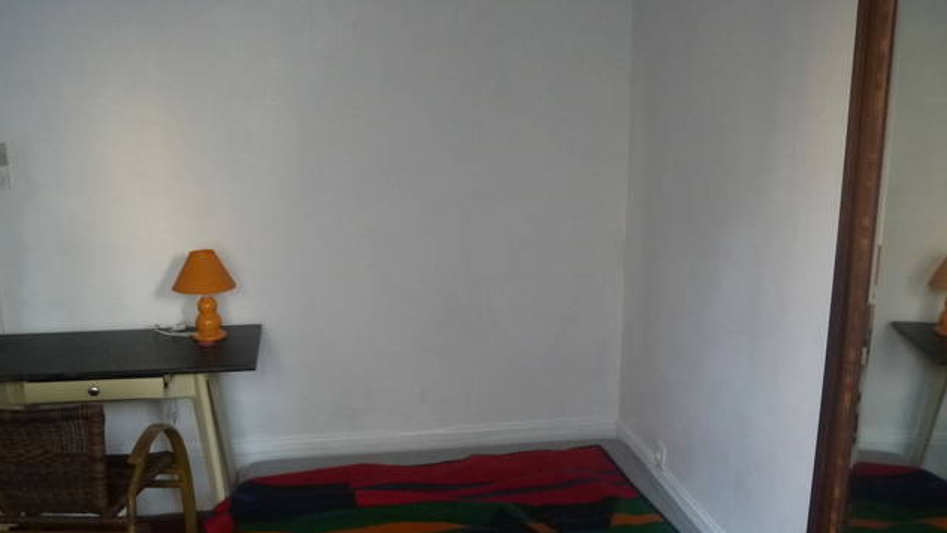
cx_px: 511
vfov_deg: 31.0
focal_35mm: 38
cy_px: 345
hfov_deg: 52.7
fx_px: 954
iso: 1600
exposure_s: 1/60
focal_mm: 14
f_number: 3.5
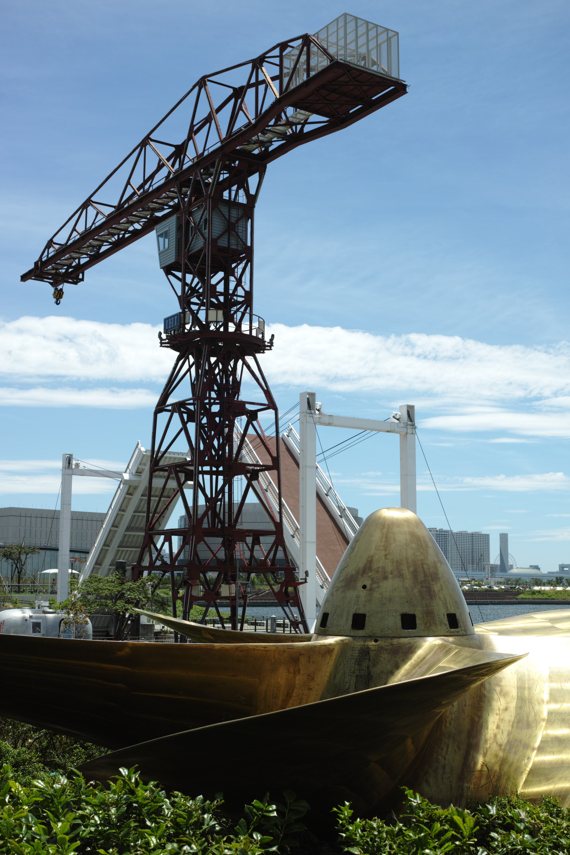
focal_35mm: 45
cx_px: 285
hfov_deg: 29.9
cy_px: 428
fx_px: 1069
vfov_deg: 43.6
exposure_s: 1/250
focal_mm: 30
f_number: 8
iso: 100
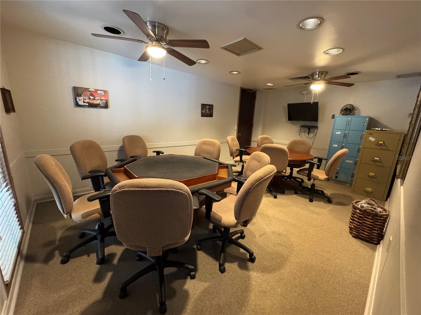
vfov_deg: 85.7
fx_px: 170
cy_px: 158
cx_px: 210
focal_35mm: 14
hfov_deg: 102.1
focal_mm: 2.22
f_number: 2.2
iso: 1000
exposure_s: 1/60
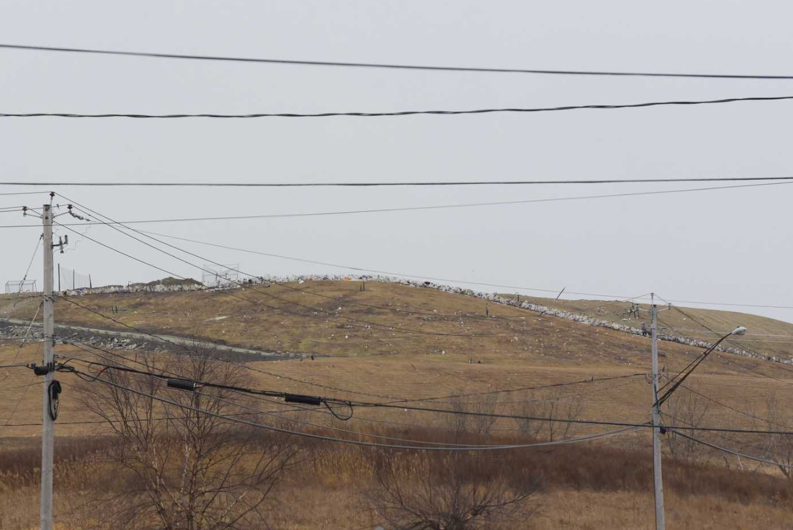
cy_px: 355
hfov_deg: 7.8
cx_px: 248
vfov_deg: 5.2
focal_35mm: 265
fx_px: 5840
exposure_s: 1/400
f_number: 5.6
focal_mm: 180
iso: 500
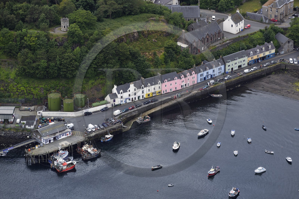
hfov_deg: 10.3
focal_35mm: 200
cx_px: 150
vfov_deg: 6.9
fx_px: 1661
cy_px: 100
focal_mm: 200
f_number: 7.1
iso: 800
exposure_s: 1/800
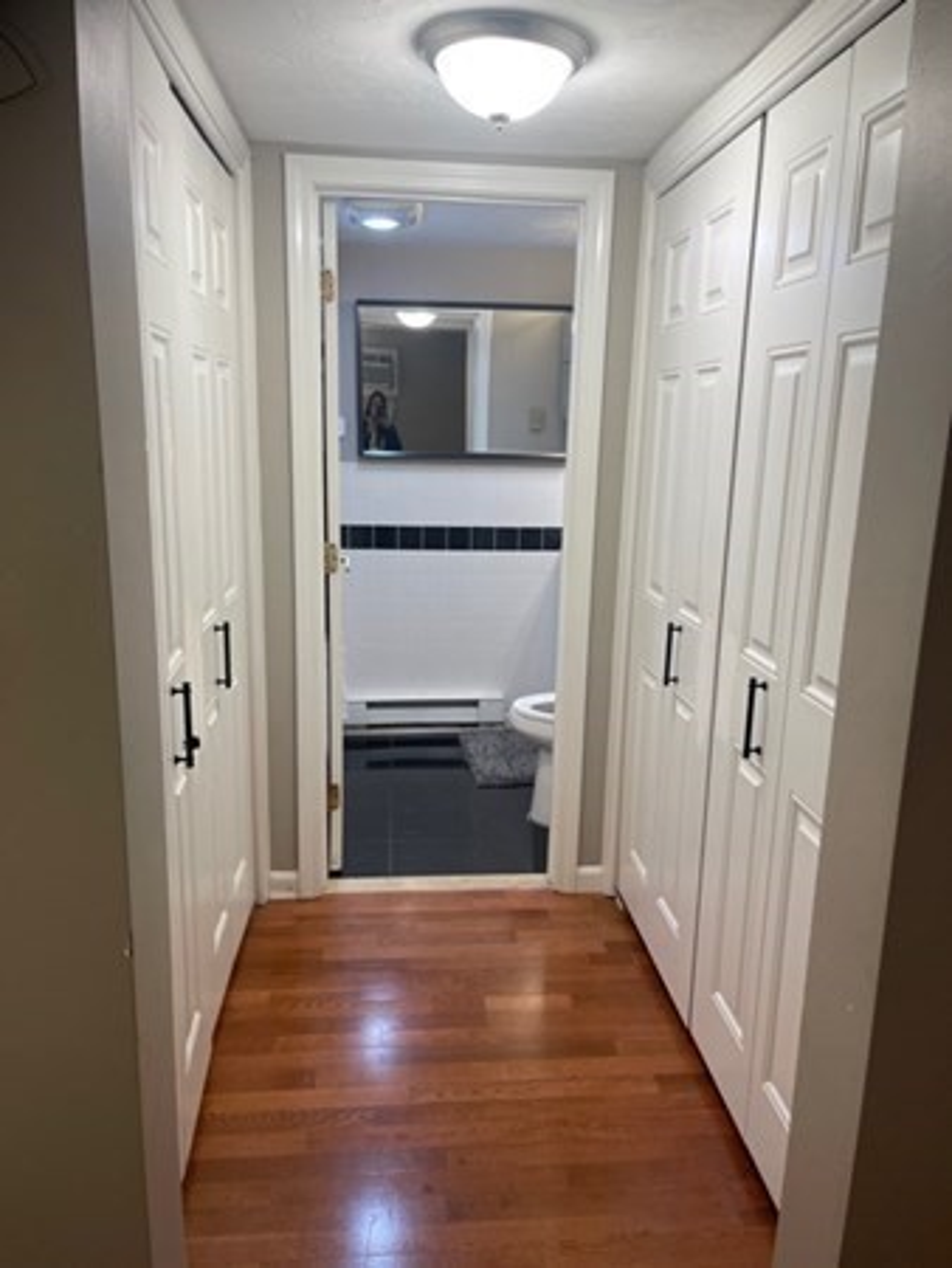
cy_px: 634
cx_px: 476
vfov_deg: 67.3
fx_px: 952
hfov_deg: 53.1
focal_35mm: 26
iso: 100
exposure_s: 1/120
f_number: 1.6
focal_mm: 5.1
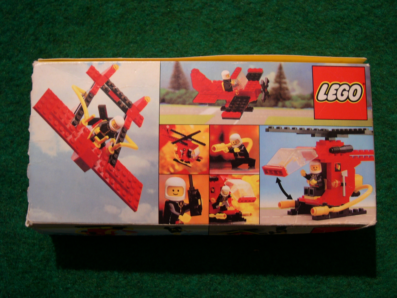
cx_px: 198
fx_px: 436
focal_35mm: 38
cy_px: 149
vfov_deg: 37.7
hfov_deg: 49.0
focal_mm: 8
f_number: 2.8
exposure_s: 1/6.1
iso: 100
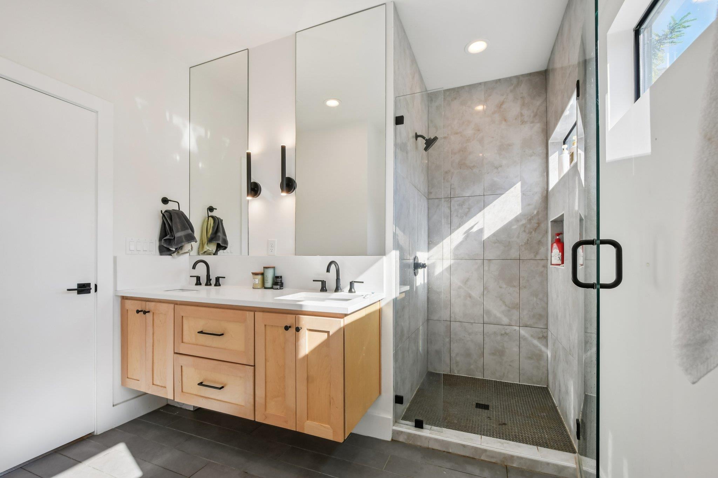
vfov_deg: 77.3
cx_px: 359
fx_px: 299
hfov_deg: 100.4
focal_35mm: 15
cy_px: 239
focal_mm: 10
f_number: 8
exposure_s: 1/320
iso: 400
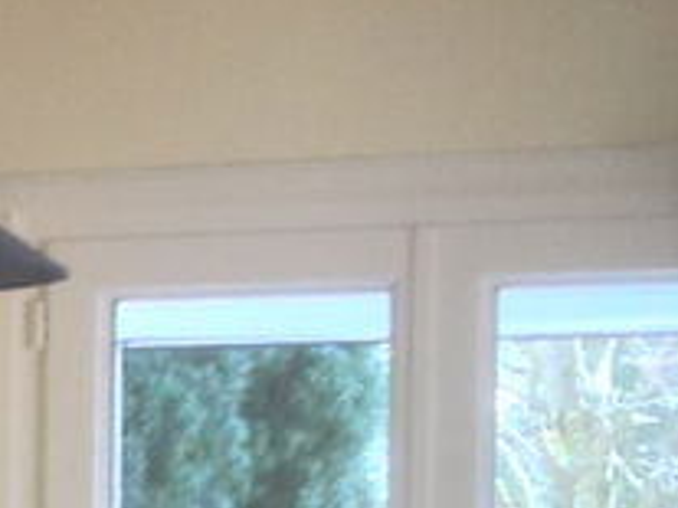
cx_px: -999
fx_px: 5305
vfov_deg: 5.4
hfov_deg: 6.9
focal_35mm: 271
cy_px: 849
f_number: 2.4
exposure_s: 1/20
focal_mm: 4.28
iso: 64
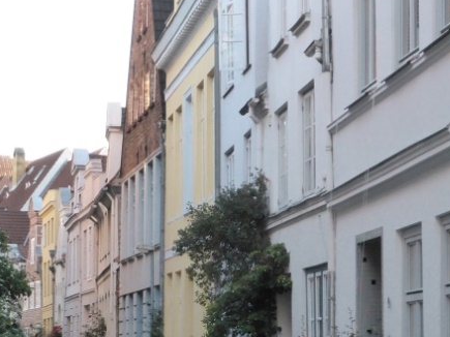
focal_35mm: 133
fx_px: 1728
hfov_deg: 14.8
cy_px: 316
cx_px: 211
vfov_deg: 11.1
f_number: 4.6
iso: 400
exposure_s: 1/80
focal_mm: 9.7
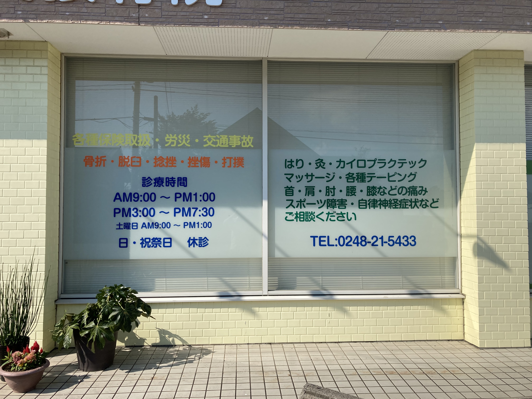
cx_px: 266
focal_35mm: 28
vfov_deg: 49.7
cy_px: 200
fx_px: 430
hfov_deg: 63.4
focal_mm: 3.99
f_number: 1.8
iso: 20
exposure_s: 1/3040
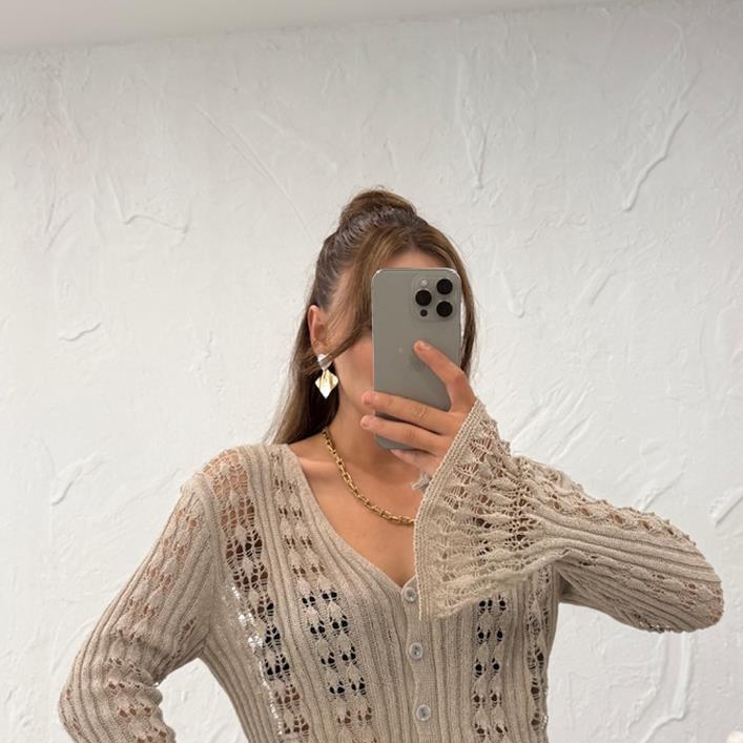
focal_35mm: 40
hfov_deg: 41.8
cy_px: 474
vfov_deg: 41.5
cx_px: 425
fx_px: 971
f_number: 1.78
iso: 64
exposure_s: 1/121
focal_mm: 6.76
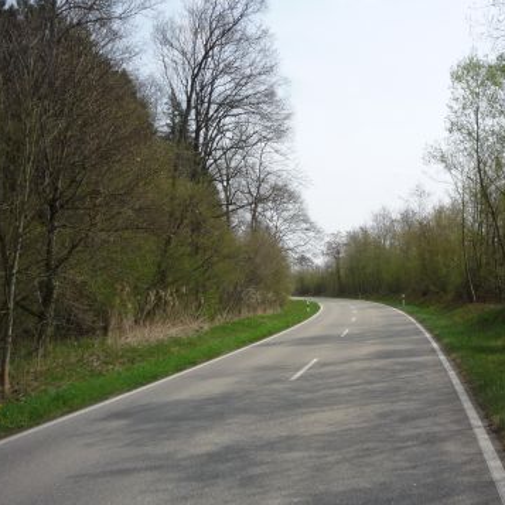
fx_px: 627
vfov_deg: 43.9
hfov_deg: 43.4
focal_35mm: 38
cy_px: 252
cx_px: 325
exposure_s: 1/400
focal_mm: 5.2
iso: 100
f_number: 5.6
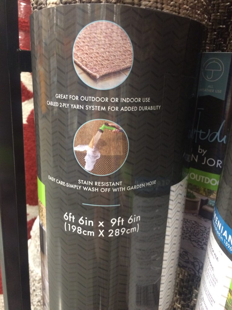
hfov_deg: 48.2
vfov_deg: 61.7
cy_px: 155
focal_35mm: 29
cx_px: 116
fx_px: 259
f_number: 2.2
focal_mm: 4.15
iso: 250
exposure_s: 1/30
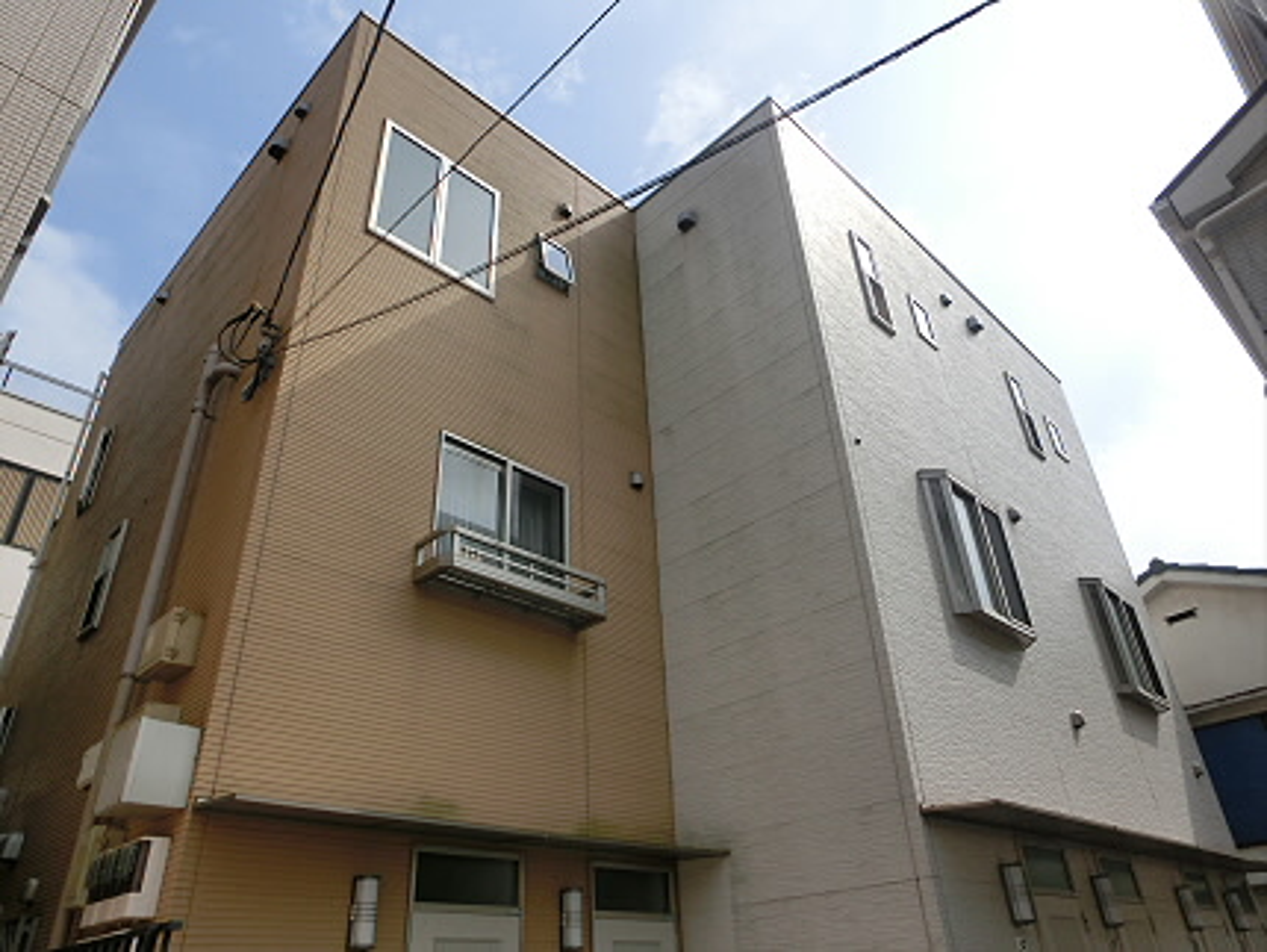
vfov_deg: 56.9
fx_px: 879
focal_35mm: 24
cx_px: 634
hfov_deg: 71.6
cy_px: 476
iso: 80
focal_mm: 4.24
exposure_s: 1/250
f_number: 7.9
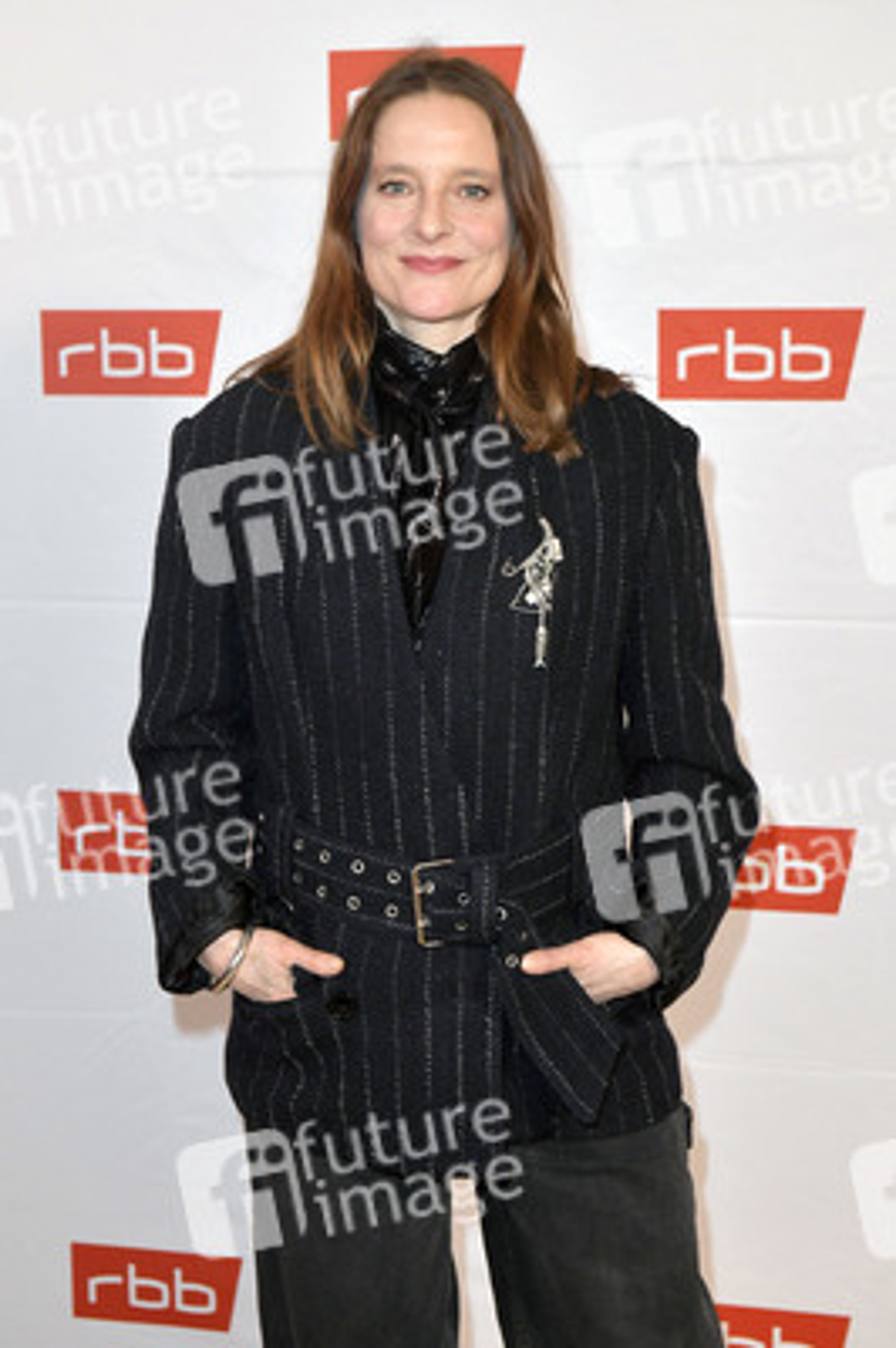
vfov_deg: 34.5
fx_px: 2169
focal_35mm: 58
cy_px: 674
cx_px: 448
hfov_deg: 23.3
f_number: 6.3
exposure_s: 1/200
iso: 2500
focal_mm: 58
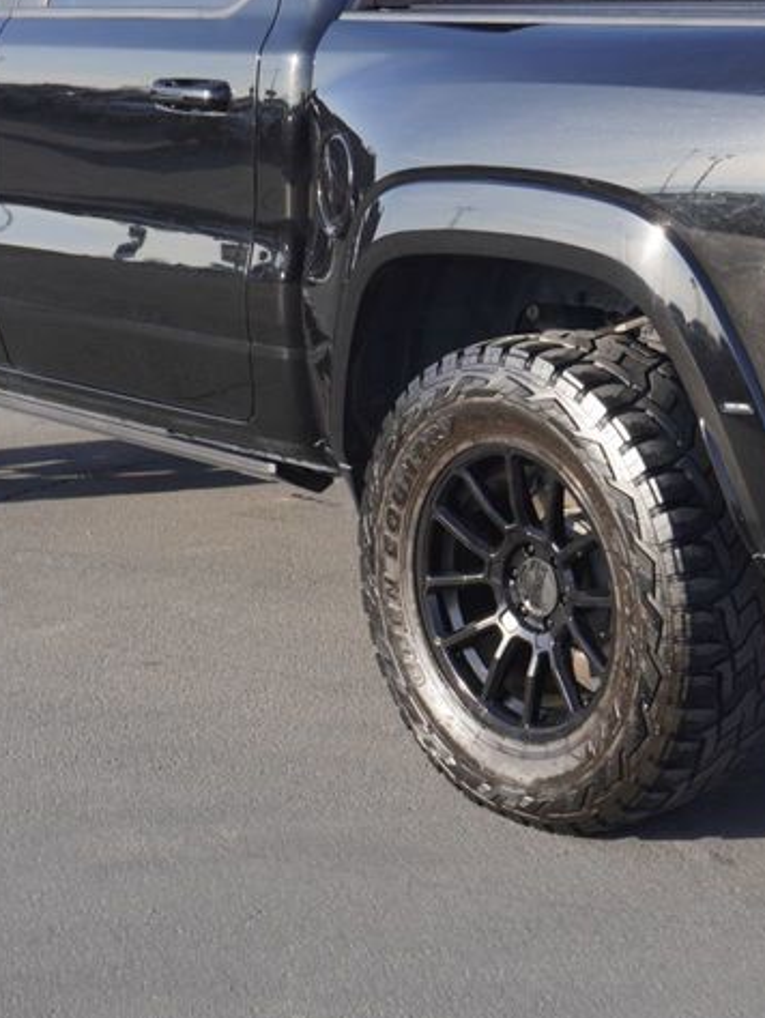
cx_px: 591
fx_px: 2385
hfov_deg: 18.1
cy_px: 307
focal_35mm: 81
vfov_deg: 24.0
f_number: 8
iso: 100
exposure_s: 1/100
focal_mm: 26
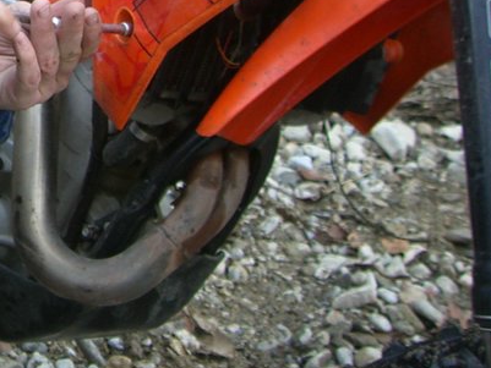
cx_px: -108
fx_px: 1376
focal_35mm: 97
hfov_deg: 19.0
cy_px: -75
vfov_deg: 14.7
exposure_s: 1/125
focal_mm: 6.2
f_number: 2.7
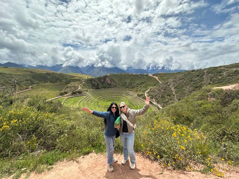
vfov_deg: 85.7
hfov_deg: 102.1
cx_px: 120
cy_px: 90
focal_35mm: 14
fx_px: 97
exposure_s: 1/2747
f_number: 2.2
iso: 50
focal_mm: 2.22
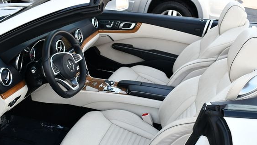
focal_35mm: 43
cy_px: 97
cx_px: 120
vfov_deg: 27.5
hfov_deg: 47.3
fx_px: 293
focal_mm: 18
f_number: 5
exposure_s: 1/250
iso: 400
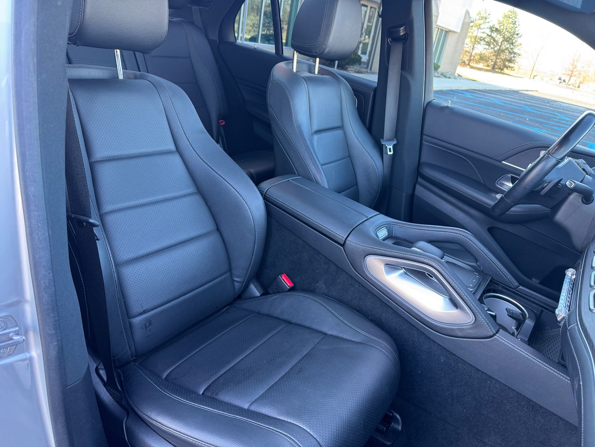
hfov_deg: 71.6
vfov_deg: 56.8
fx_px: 413
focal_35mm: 24
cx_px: 298
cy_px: 224
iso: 200
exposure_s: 1/102
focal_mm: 6.76
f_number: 1.78
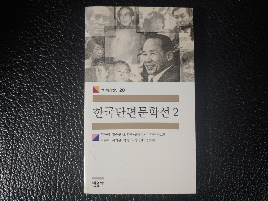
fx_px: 194
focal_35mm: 25
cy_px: 100
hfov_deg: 69.4
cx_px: 134
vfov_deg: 54.9
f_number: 1.5
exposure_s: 1/40
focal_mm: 4.23
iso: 150
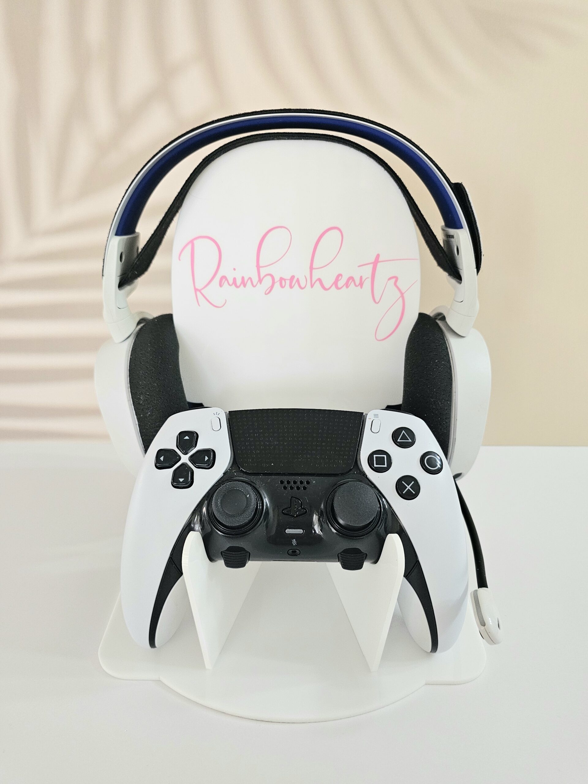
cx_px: 294
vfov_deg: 73.9
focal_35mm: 23
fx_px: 521
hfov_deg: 58.9
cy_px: 392
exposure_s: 1/100
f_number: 1.7
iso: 640
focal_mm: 6.3
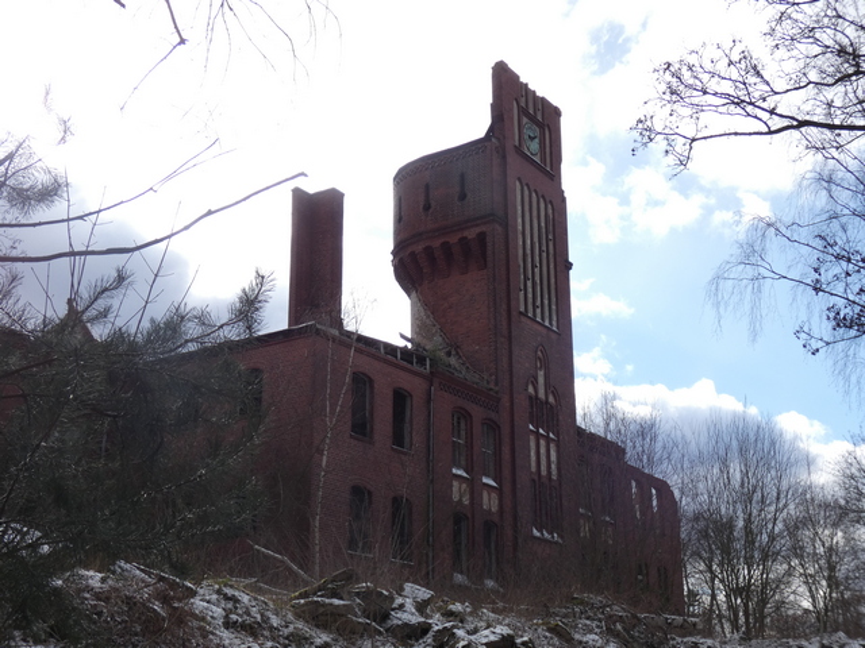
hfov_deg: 39.7
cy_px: 324
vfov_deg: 30.3
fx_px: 1199
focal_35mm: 48
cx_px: 432
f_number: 3.8
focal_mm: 8.6
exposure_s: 1/500
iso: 80
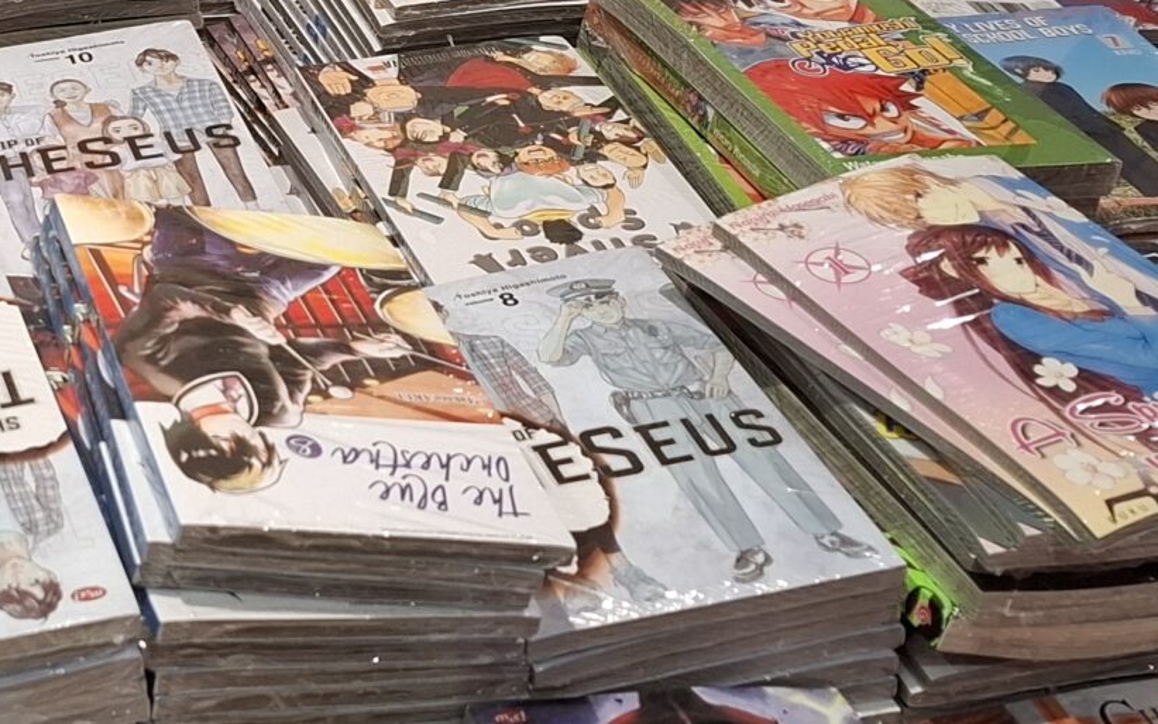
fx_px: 2398
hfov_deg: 25.1
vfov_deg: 16.8
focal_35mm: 76
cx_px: -140
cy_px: -10
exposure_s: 1/100
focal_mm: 5.54
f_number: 1.8
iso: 320
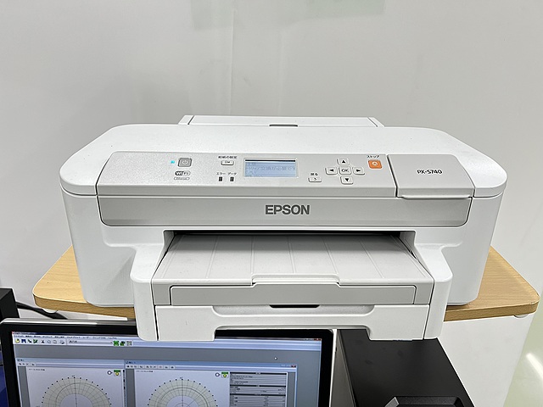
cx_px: 272
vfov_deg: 53.1
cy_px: 204
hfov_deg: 67.3
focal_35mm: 26
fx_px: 408
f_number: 1.5
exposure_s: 1/100
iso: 125
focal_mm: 5.7
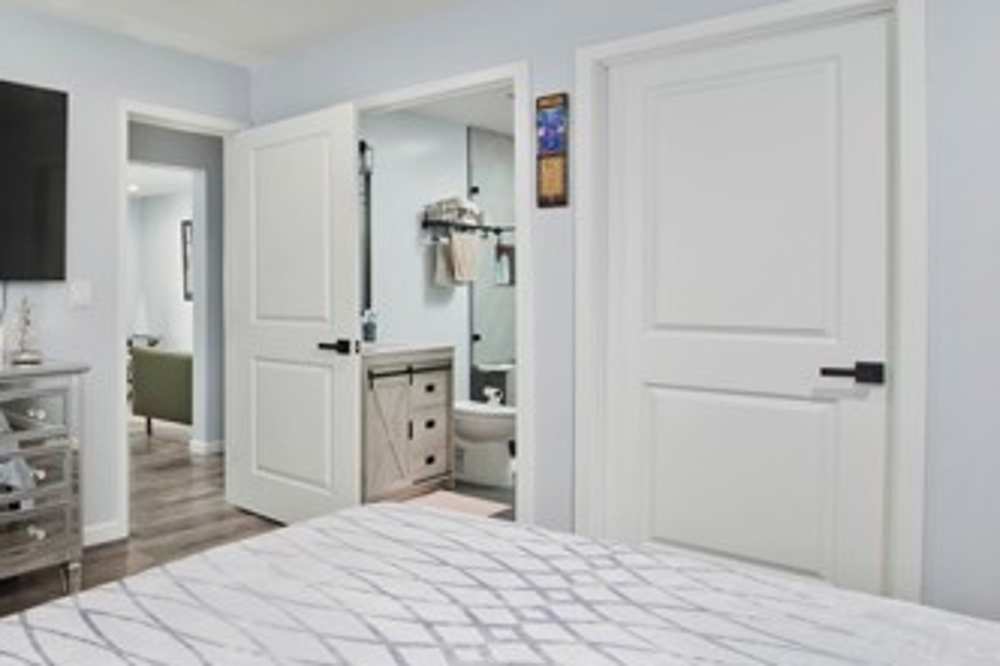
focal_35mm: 27
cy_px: 264
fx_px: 750
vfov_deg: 47.6
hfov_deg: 56.8
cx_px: 78
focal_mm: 14
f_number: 5.6
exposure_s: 1/160
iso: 400
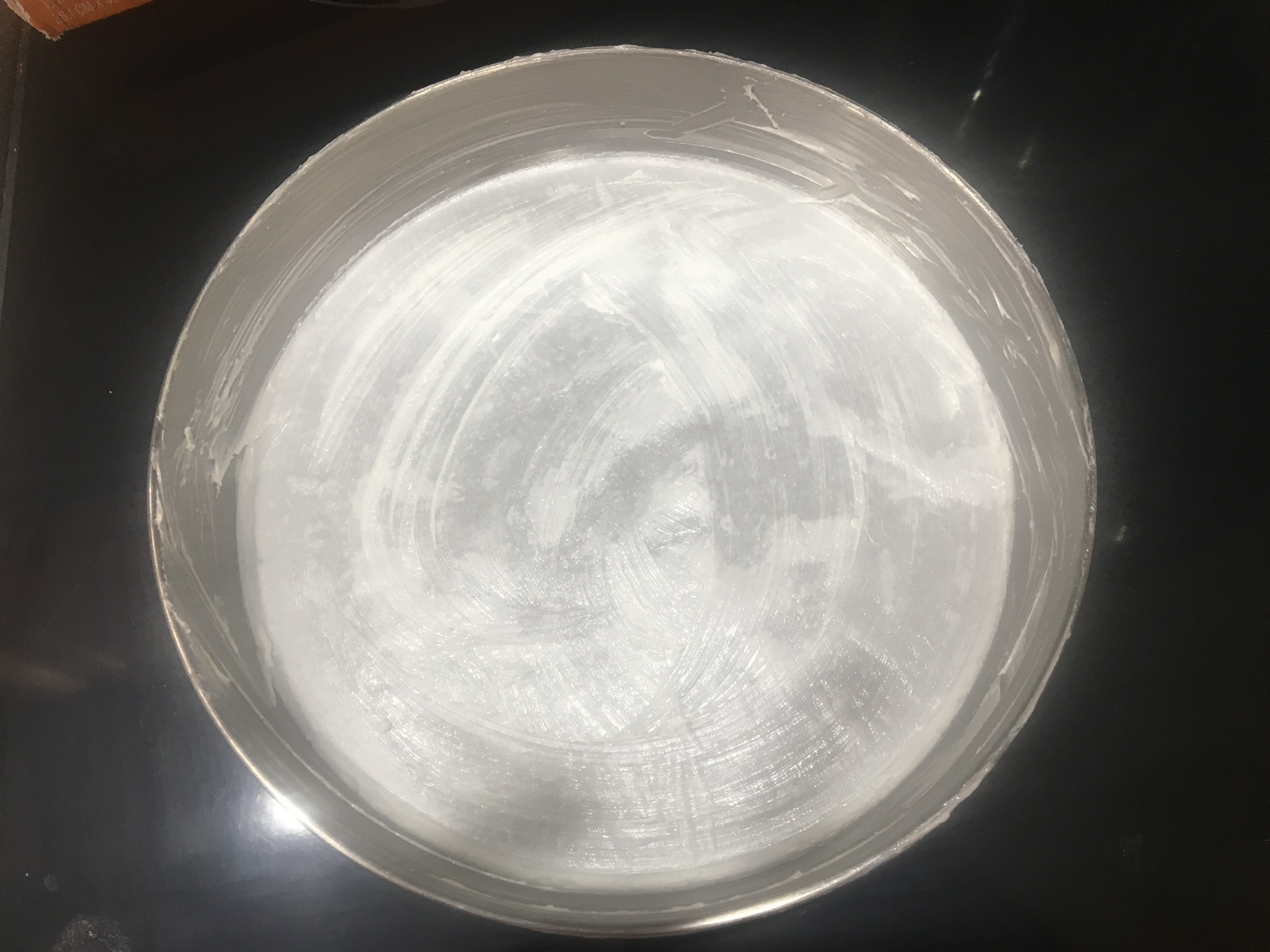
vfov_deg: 48.2
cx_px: 635
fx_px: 1064
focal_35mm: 29
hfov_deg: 61.7
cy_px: 476
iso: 64
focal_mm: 4.15
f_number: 2.2
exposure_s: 1/30
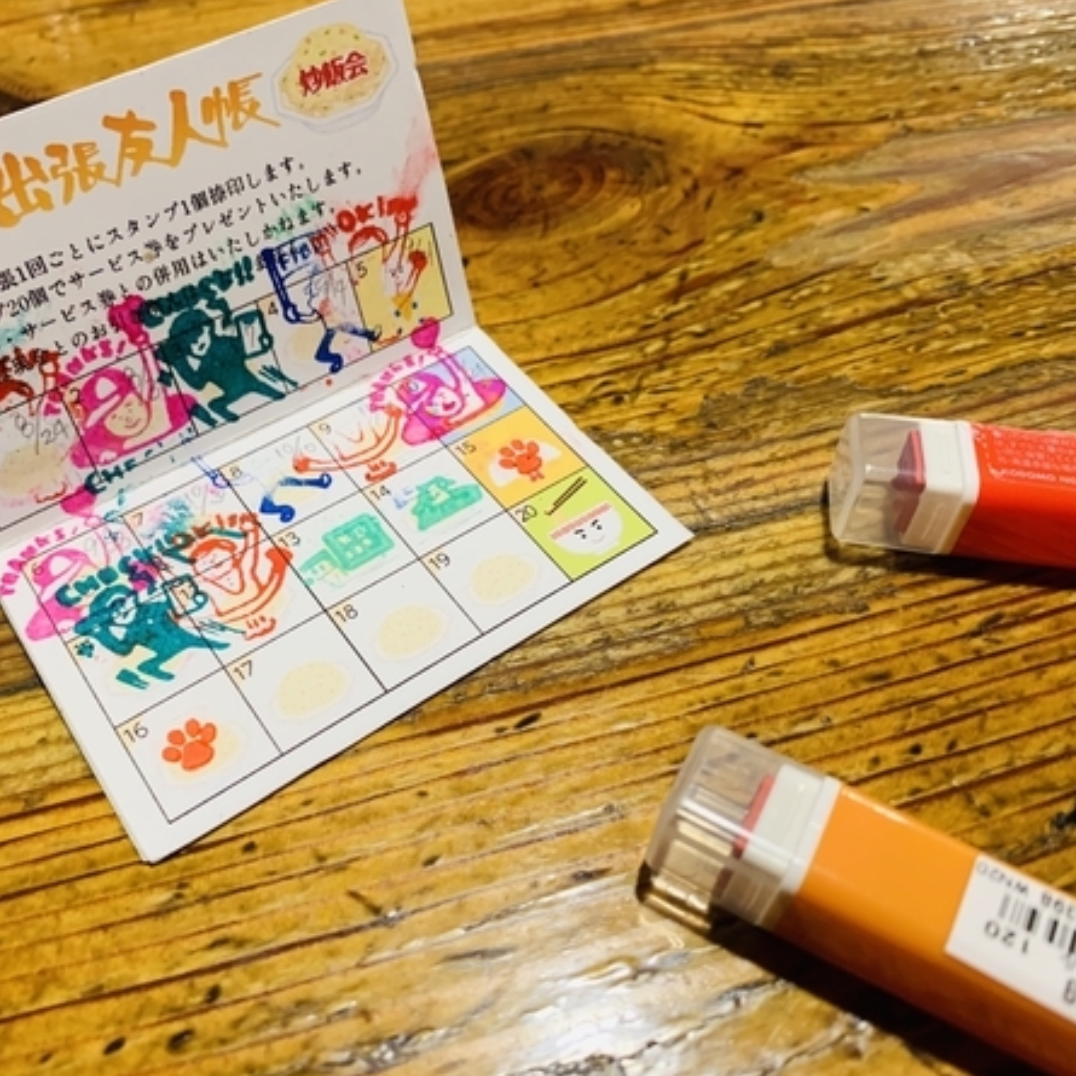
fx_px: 1090
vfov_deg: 52.5
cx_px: 442
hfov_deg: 52.3
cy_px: 534
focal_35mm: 31
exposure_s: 1/50
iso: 200
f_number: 1.8
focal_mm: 4.25
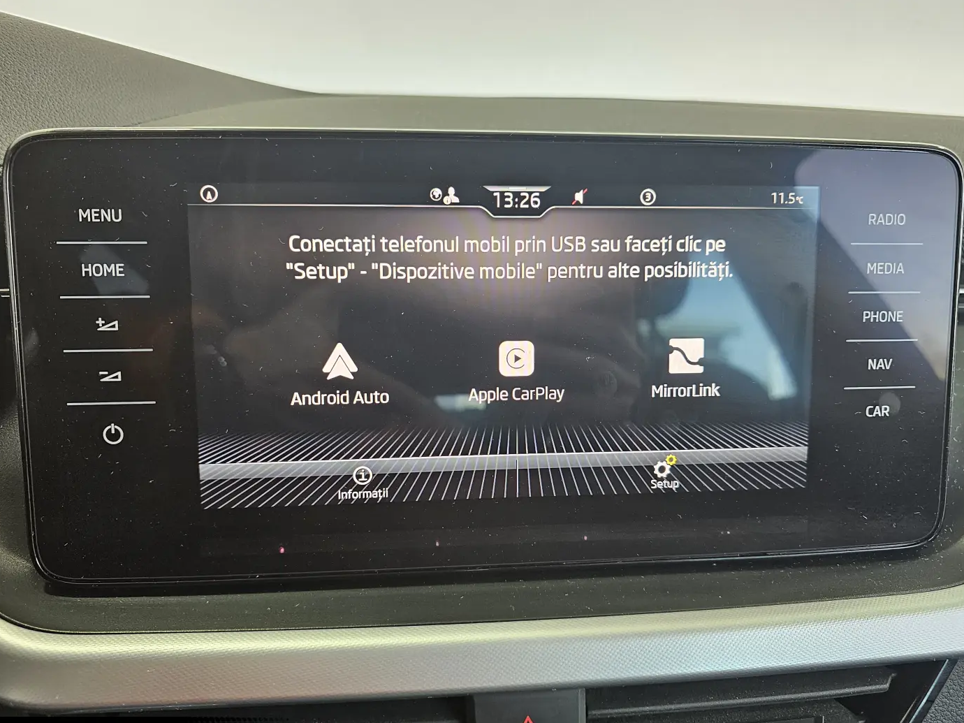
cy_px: 374
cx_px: 471
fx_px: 668
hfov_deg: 71.6
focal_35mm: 24
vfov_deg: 56.8
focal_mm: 6.3
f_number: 1.7
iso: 160
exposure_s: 1/83.9
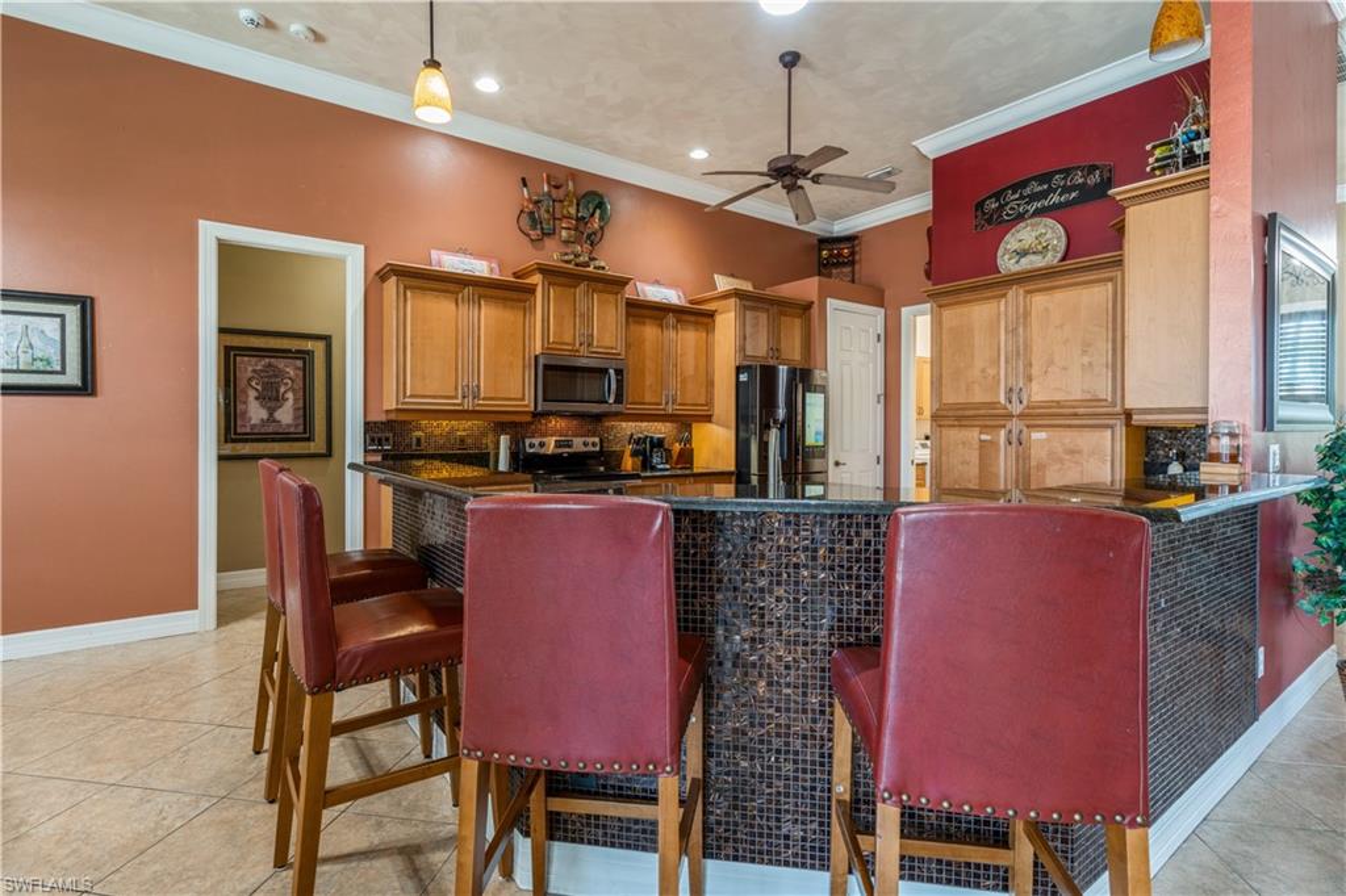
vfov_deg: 73.7
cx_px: 673
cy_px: 448
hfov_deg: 96.8
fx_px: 598
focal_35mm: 16
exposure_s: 1/1.67
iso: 200
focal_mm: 16
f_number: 8
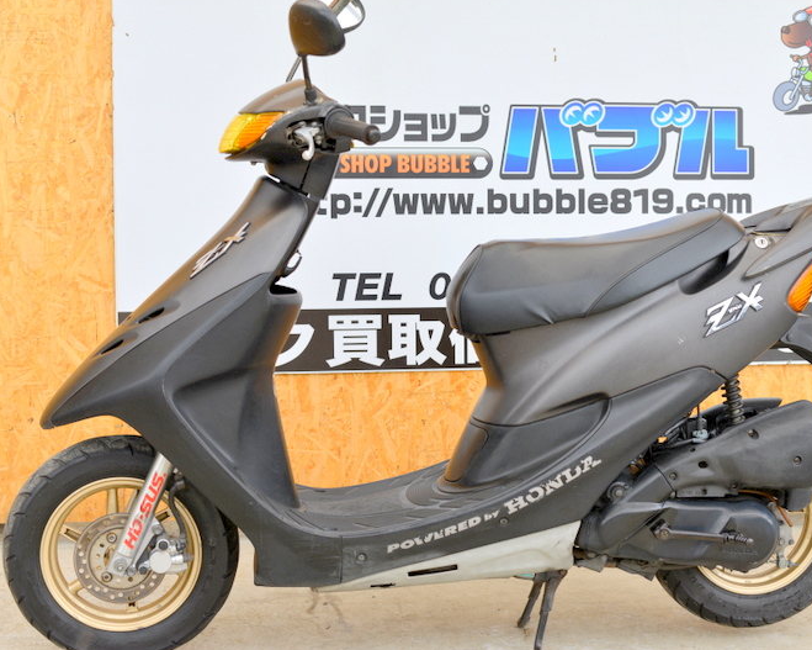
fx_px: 1370
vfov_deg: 26.7
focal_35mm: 57
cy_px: 324
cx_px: 451
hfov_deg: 33.0
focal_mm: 50
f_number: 5.6
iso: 100
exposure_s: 1/125
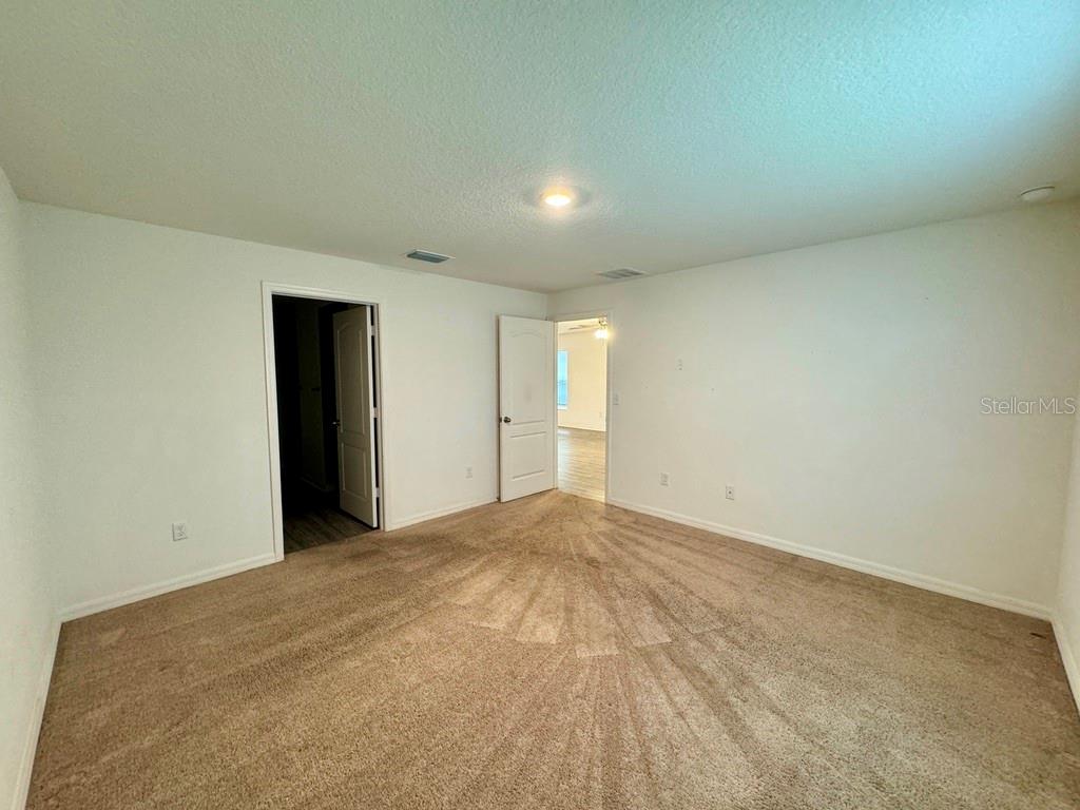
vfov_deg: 85.7
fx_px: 437
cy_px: 405
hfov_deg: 102.1
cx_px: 540
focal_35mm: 14
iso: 500
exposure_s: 1/60
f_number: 2.2
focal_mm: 2.22
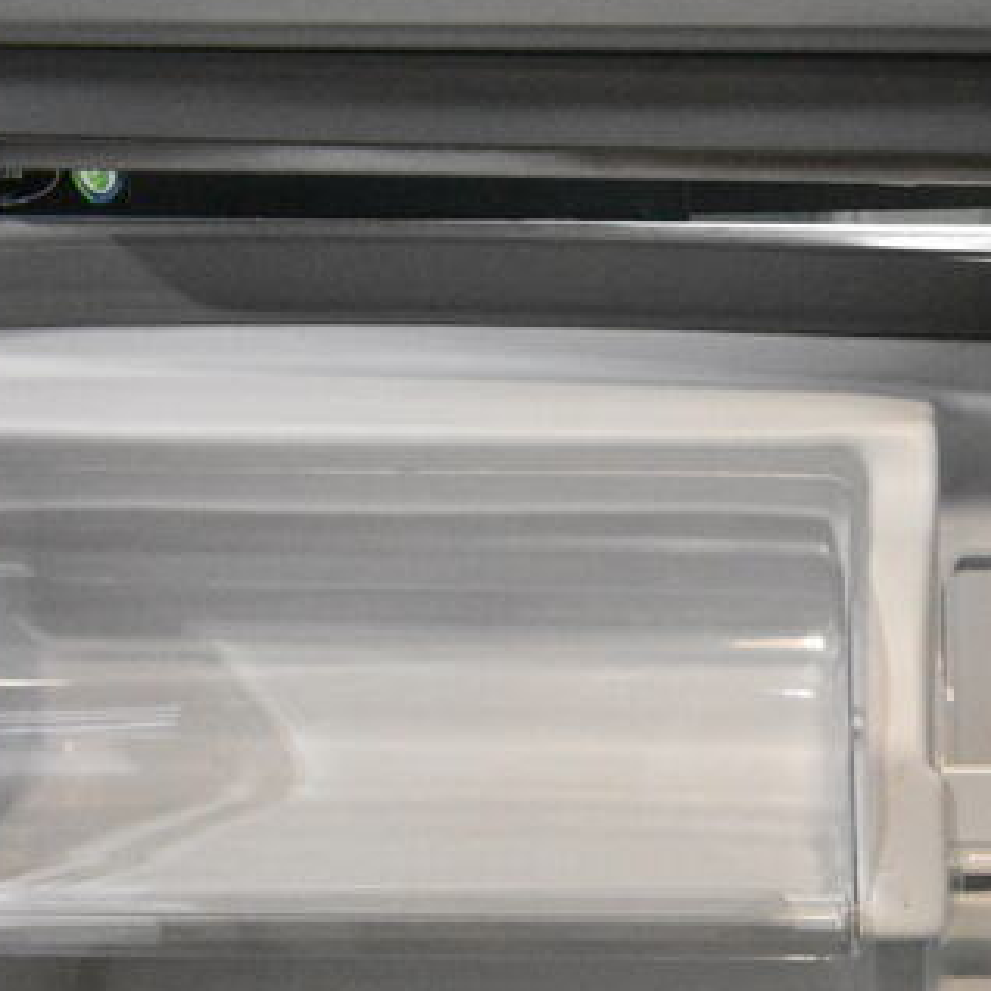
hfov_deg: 25.2
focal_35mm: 66
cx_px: 907
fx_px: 2138
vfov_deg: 23.2
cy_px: 1276
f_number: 8
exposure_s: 1/250
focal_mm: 18
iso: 6400
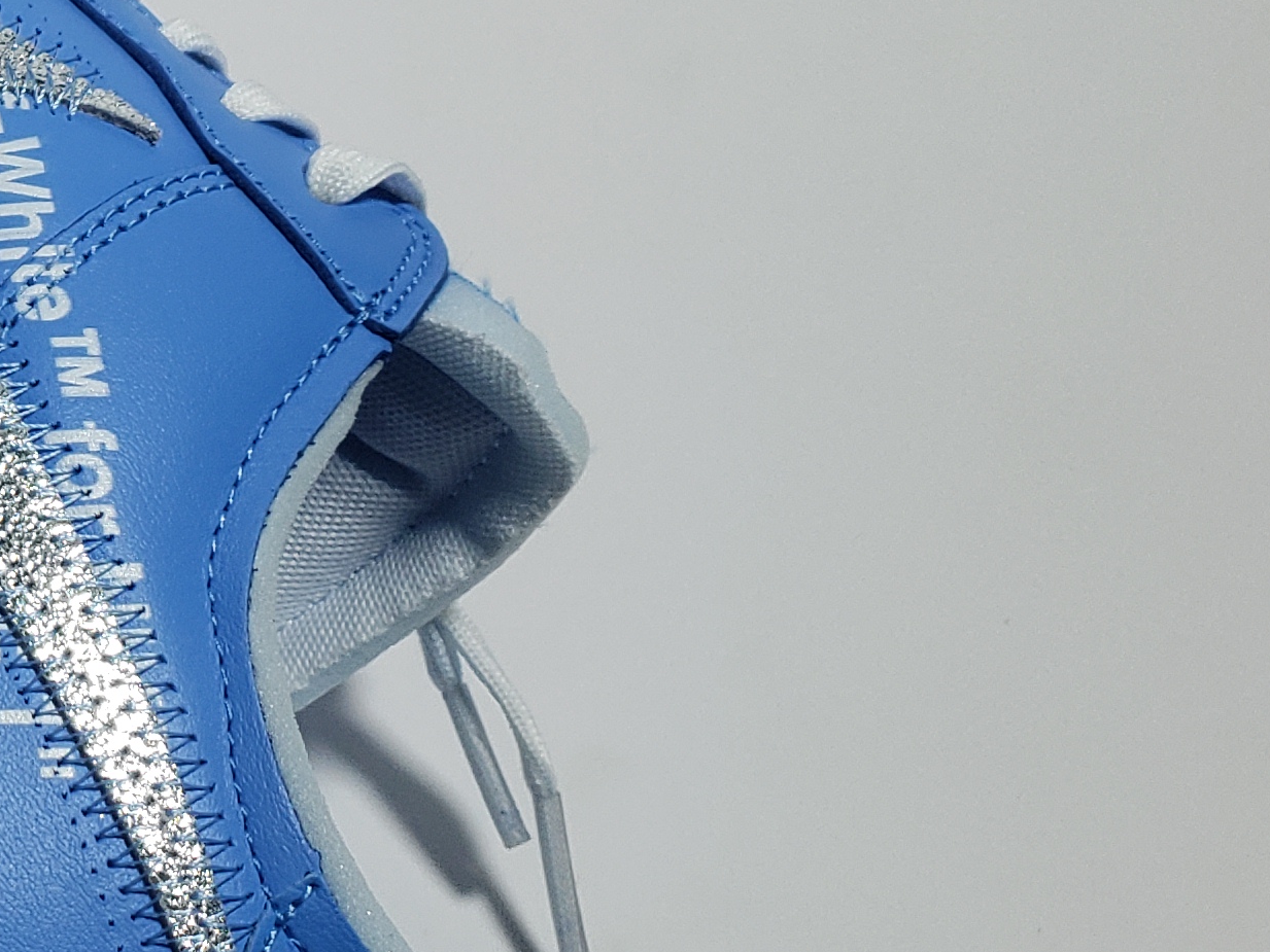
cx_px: -627
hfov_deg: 19.9
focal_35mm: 85
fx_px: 3119
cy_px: 301
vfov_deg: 17.3
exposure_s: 1/701
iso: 50
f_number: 1.5
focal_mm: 4.3
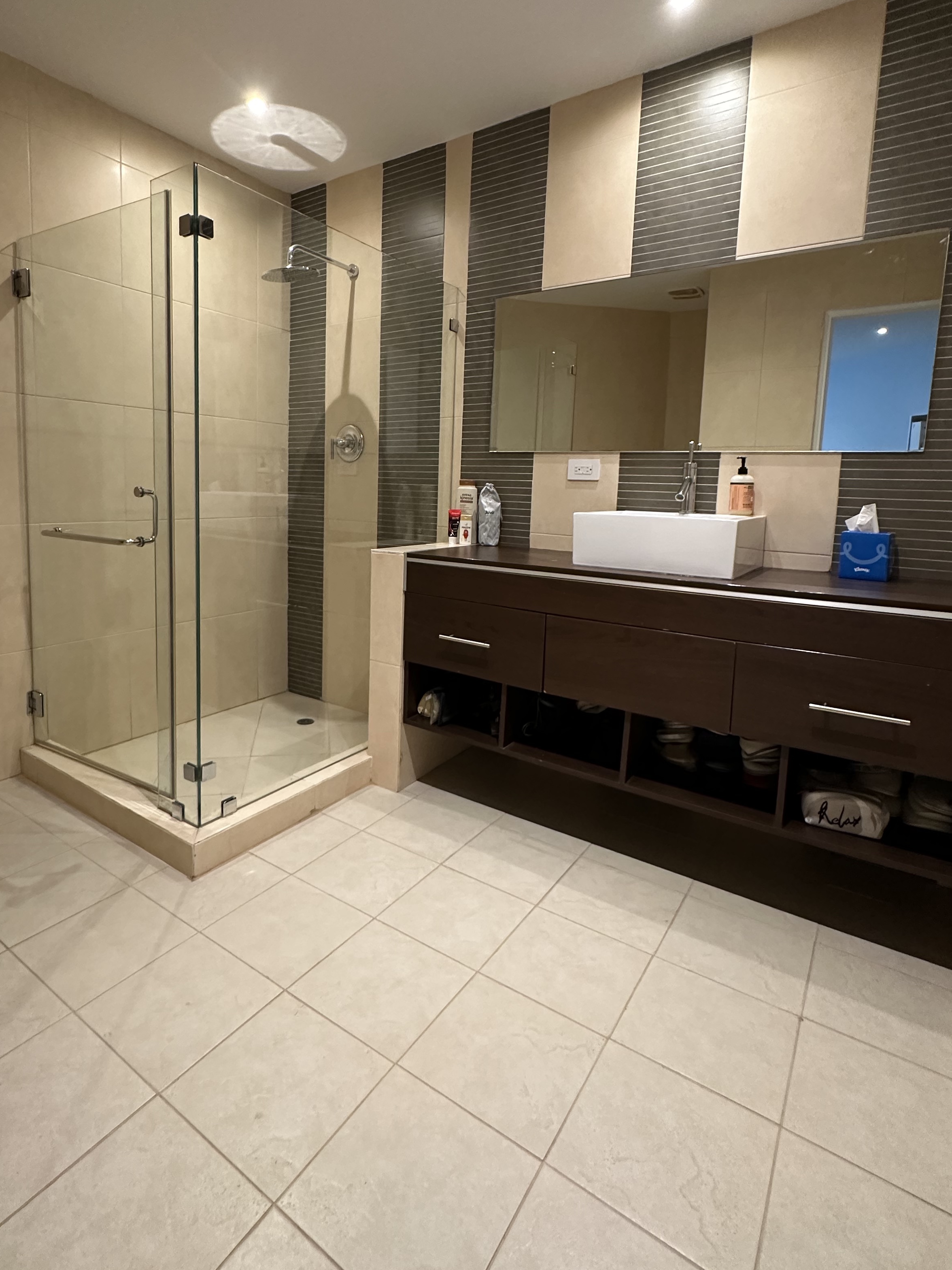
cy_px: 554
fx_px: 660
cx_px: 415
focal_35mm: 18
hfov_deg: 71.3
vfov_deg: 87.3
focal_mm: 2.22
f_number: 2.2
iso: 400
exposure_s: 1/60
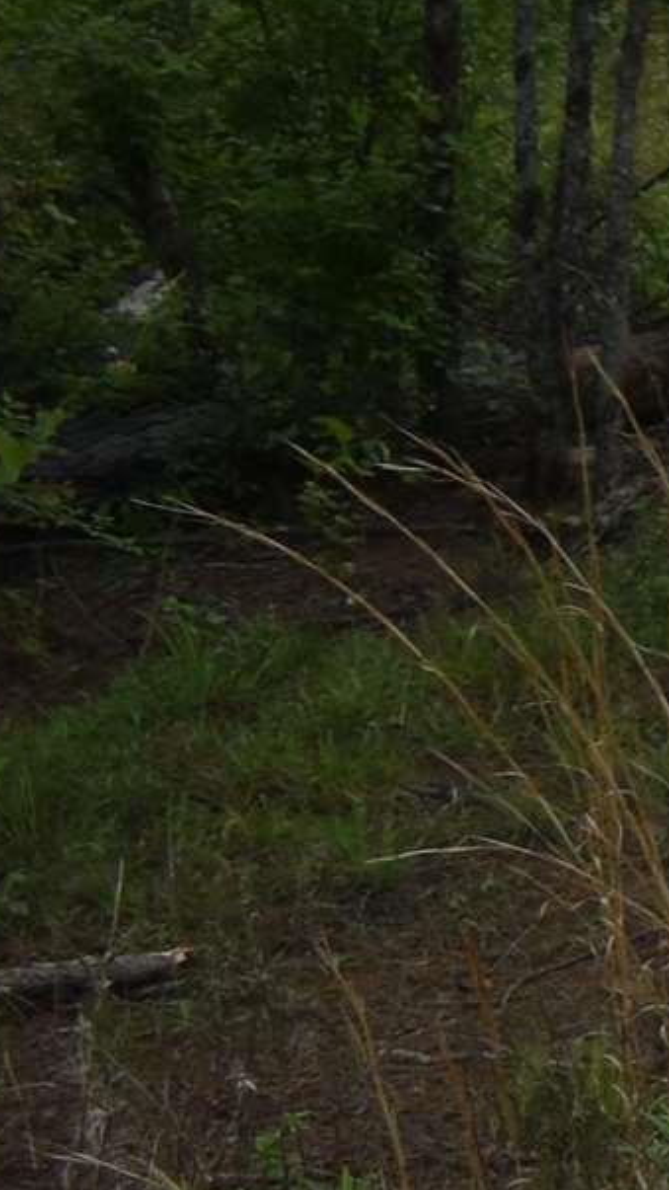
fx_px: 5048
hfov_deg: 5.9
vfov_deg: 13.3
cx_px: 3004
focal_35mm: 160
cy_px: 71
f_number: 5.6
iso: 220
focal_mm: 20
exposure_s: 1/250
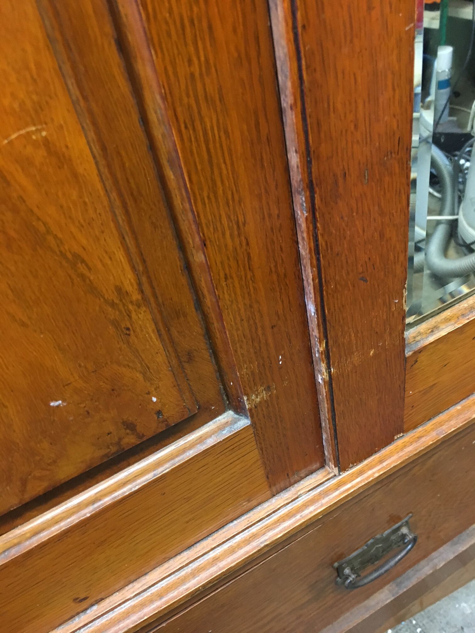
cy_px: 316
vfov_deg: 61.7
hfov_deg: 48.2
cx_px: 238
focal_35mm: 29
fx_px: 531
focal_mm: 4.15
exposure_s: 1/20
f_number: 2.2
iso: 200
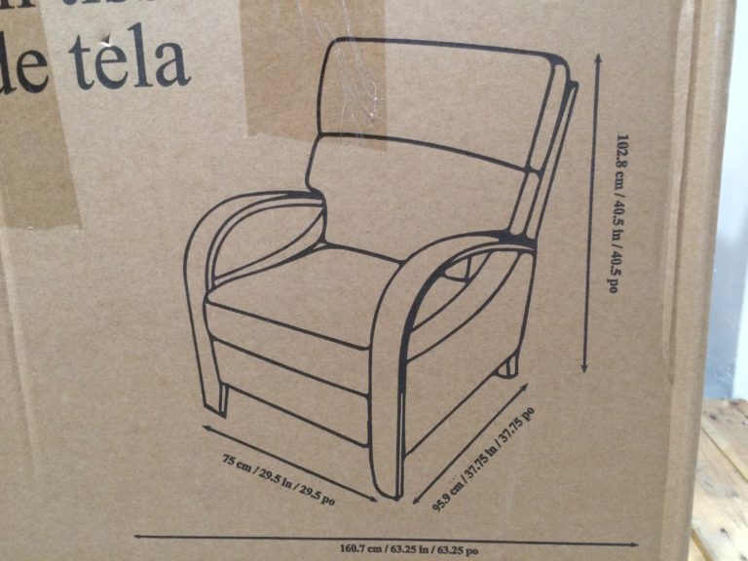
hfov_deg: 61.7
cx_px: 374
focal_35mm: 29
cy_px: 280
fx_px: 627
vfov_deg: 48.2
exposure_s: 1/30
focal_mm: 4.15
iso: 200
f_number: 2.2
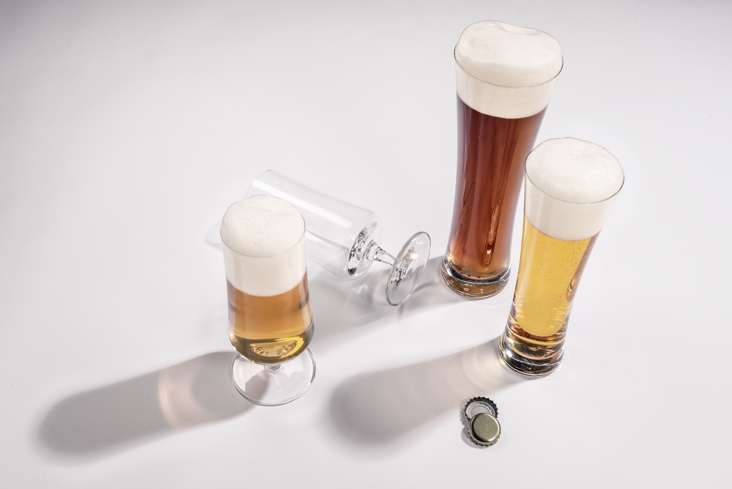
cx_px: 366
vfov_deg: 29.9
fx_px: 915
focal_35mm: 45
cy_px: 244
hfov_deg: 43.6
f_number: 8
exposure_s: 1/60
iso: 64
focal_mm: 30
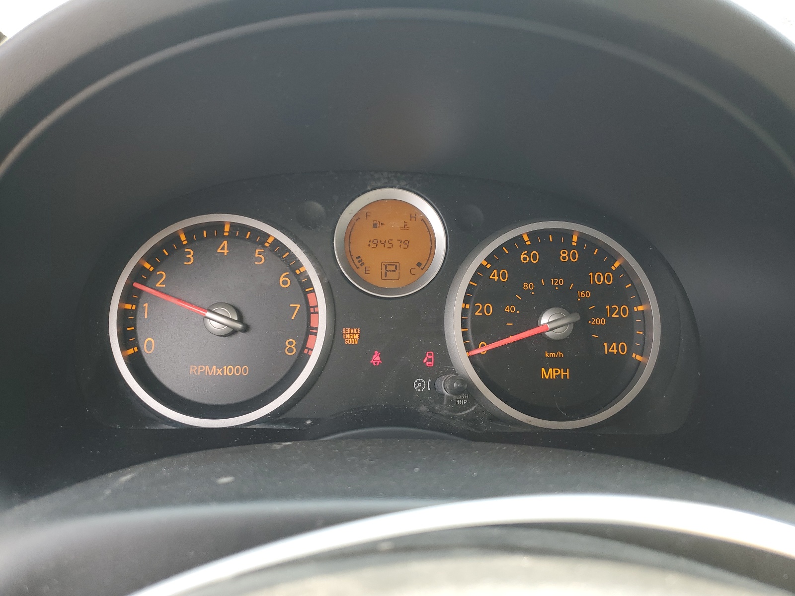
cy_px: 298
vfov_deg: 53.1
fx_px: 597
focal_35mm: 26
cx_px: 398
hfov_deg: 67.3
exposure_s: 1/185
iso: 50
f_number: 1.5
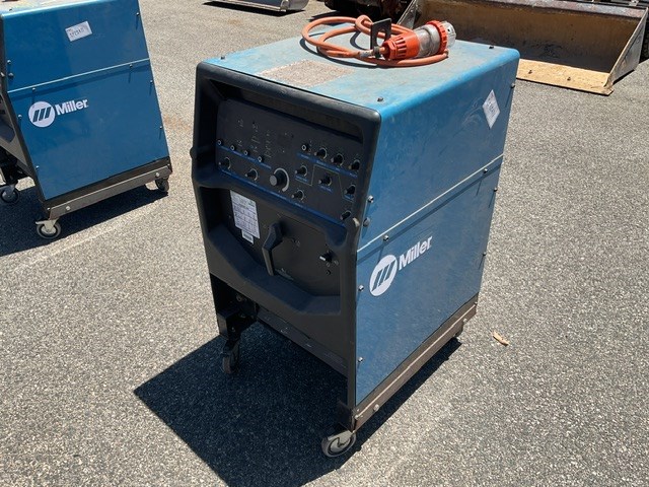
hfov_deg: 61.7
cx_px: 324
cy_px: 244
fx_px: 544
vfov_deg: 48.2
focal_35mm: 29
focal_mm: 3
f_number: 1.8
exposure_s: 1/1250
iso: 16
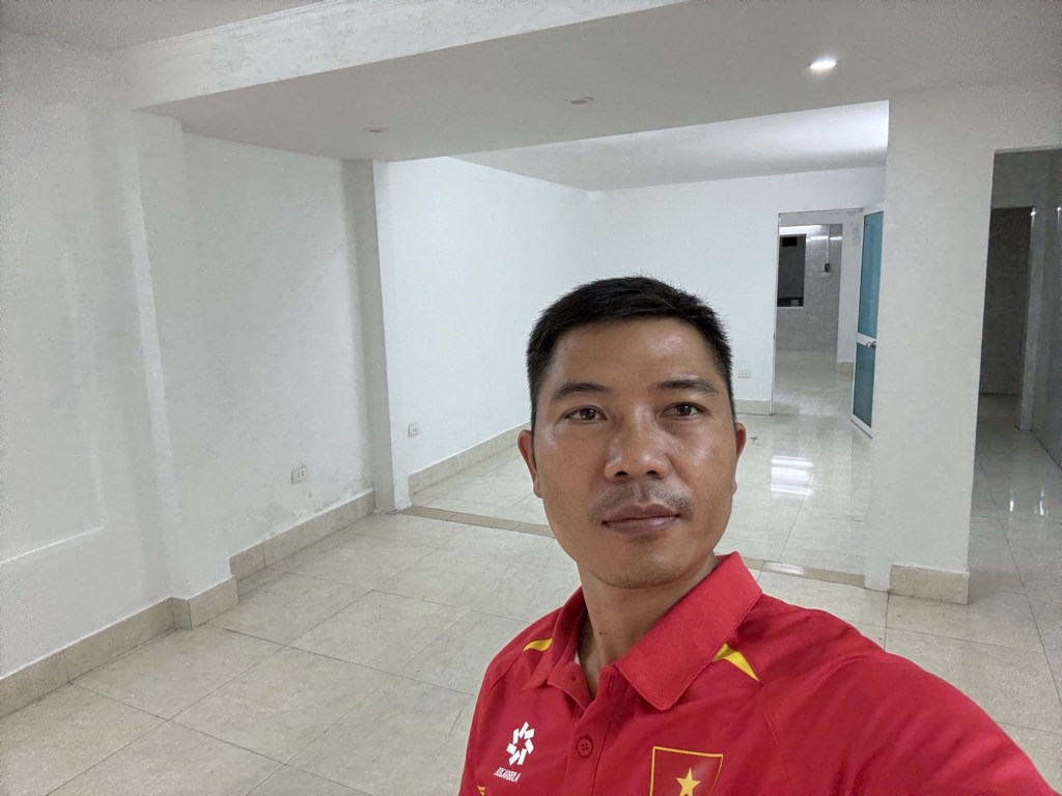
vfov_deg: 58.9
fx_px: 706
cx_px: 531
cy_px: 398
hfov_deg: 73.9
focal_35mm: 23
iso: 160
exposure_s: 1/100
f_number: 1.9
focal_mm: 2.69
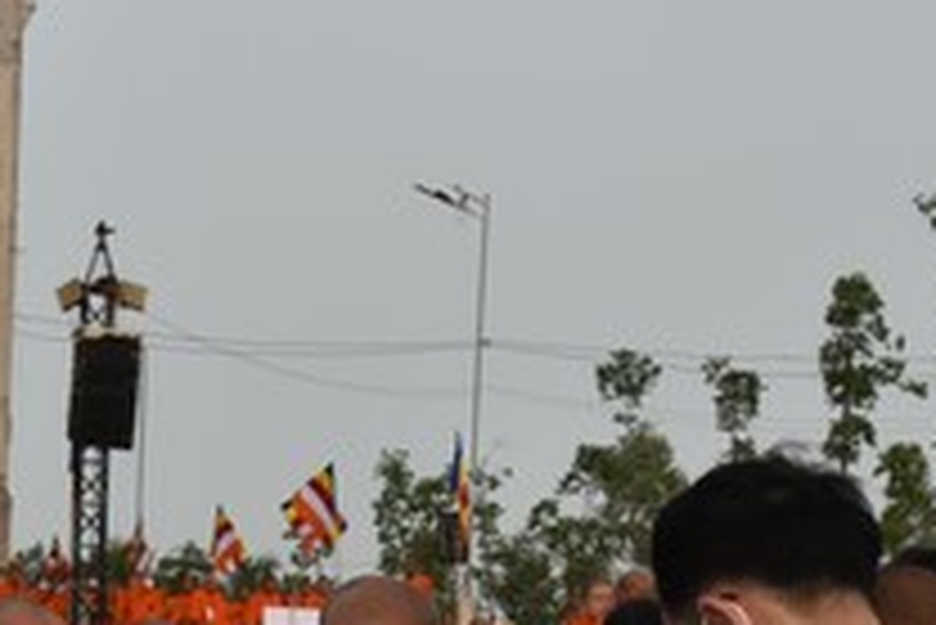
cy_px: 688
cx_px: 374
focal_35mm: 125
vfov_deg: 10.8
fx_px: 3252
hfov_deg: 16.4
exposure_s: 1/800
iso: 1600
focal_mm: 40
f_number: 14
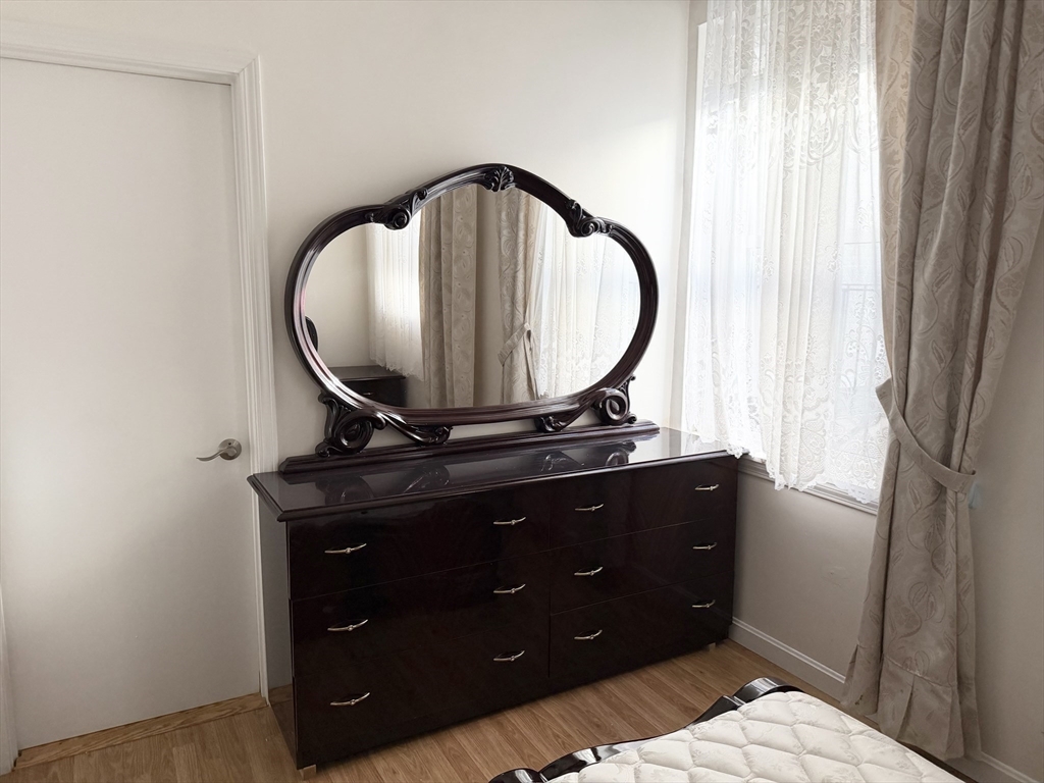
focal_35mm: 24
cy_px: 392
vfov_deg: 56.8
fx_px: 724
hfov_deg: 71.6
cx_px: 522
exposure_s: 1/103
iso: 200
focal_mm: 6.76
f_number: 1.78
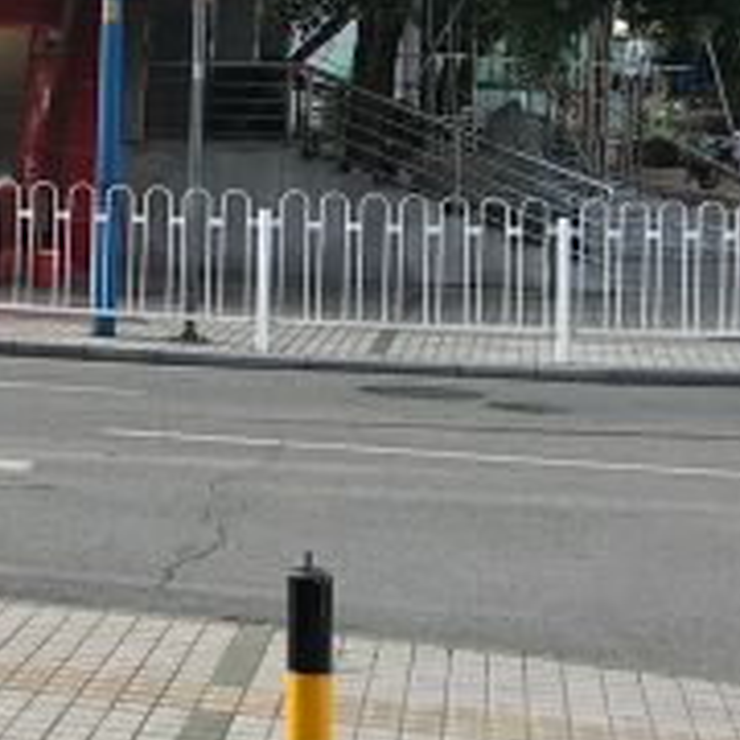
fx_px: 2322
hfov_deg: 16.9
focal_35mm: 96
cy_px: 117
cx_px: -255
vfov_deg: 17.9
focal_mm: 3.99
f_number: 1.8
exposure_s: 1/330
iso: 20
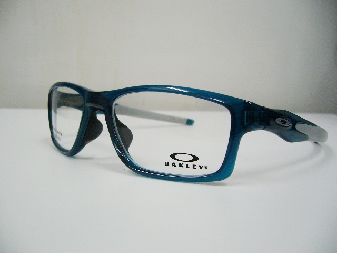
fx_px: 341
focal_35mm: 35
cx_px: 168
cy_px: 126
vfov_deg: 40.7
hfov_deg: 52.6
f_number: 2.8
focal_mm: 5.8
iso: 100
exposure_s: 1/50
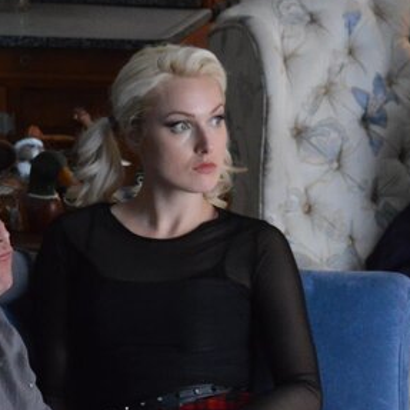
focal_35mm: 195
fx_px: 2615
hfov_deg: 8.9
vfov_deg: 8.9
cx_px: 386
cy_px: 360
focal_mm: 55
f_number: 4
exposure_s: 1/25
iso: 3200
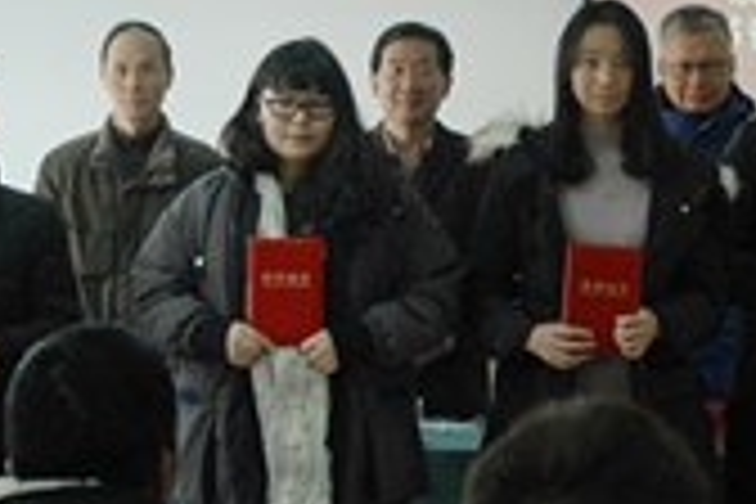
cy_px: 11
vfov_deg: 10.2
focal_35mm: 134
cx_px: 387
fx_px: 2809
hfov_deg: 15.3
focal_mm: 25
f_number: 3.8
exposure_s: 1/50
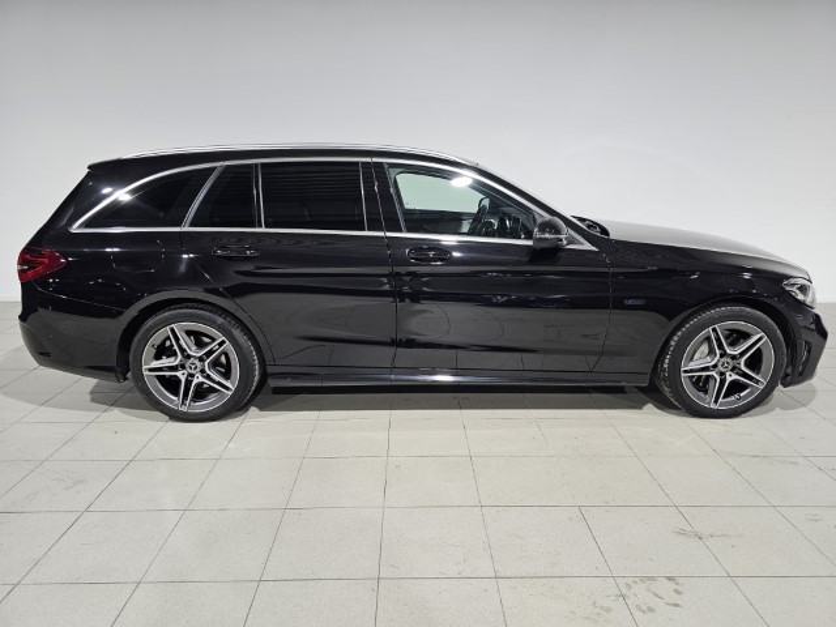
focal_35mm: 23
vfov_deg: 58.9
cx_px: 418
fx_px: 555
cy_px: 314
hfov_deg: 73.9
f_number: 1.7
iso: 160
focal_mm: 6.3
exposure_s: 1/100
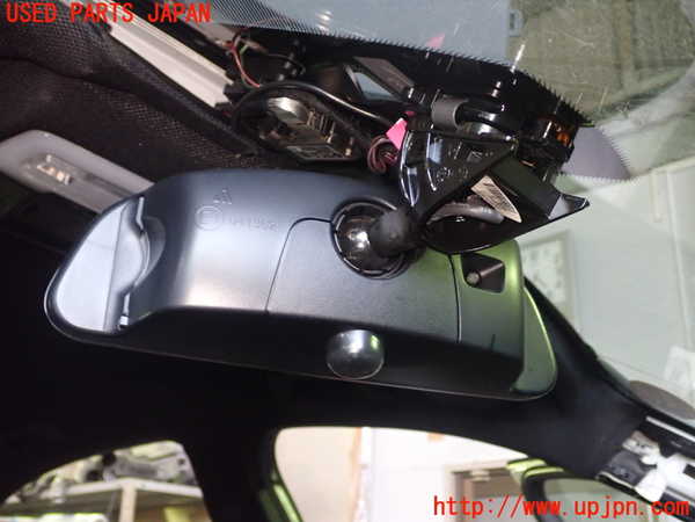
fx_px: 823
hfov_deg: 45.8
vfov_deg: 35.1
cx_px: 348
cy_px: 261
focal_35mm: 41
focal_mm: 7.31
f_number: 2.8
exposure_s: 1/15
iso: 800
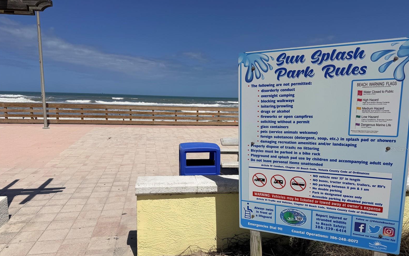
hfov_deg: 70.4
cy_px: 149
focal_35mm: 26
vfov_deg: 47.4
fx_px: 290
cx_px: 207
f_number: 1.78
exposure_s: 1/17544
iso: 80
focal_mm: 6.76
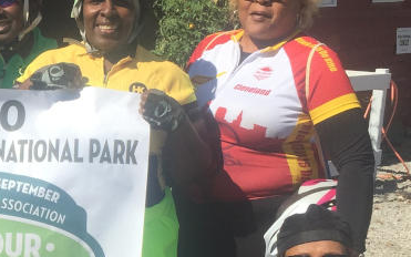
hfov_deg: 21.3
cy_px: 204
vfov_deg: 14.1
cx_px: -55
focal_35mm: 92
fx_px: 1031
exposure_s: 1/2475
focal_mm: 4.15
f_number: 2.2
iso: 32
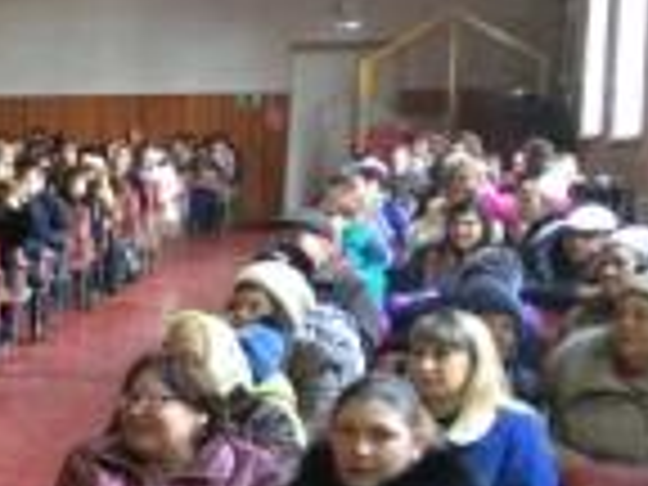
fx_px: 1685
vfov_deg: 16.4
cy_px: 346
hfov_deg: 19.5
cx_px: -270
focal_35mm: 90
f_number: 2.2
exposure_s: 1/33
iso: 250
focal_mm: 4.15
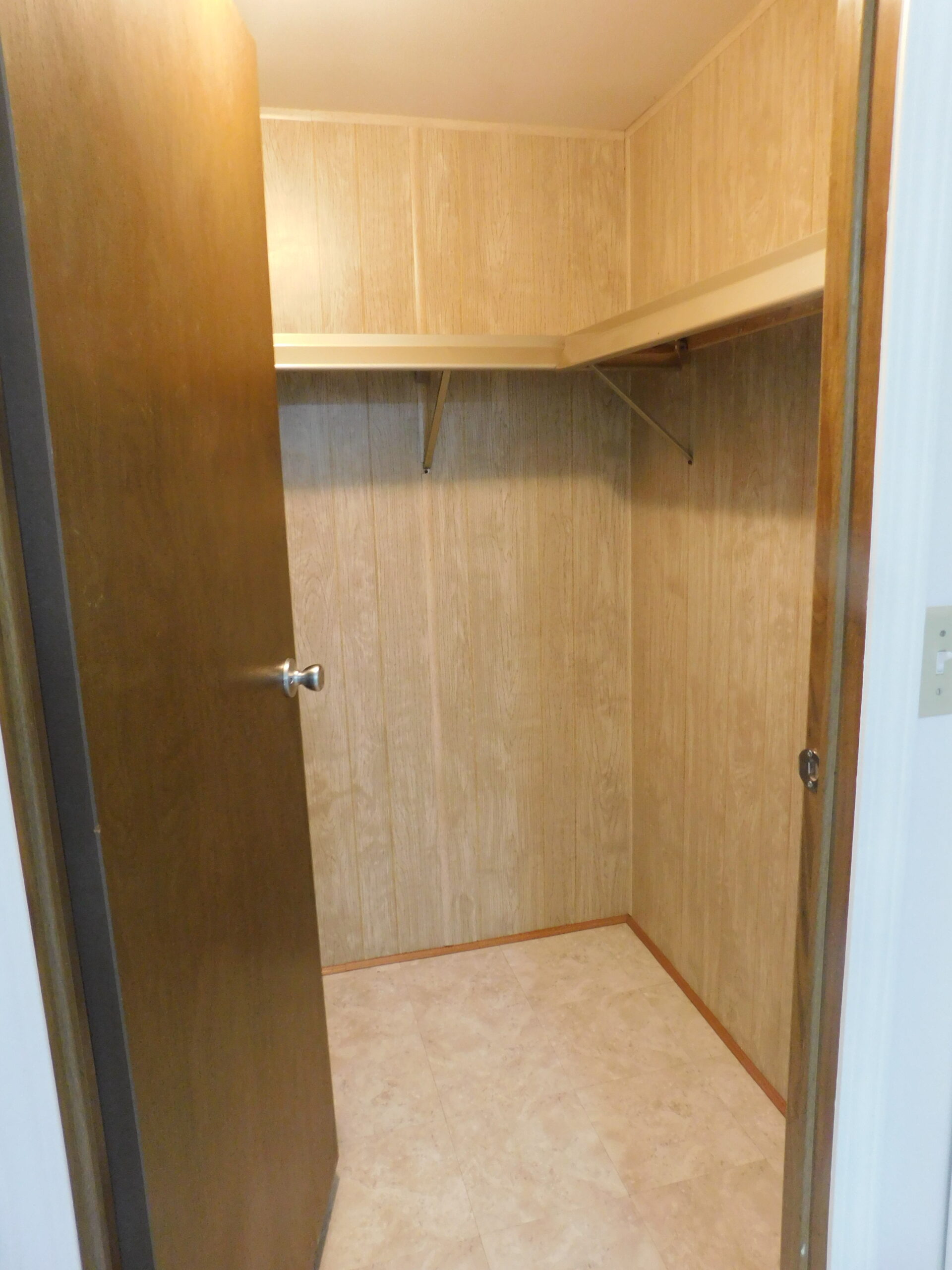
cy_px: 635
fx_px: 843
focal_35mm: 23
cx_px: 476
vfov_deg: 73.9
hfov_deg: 58.9
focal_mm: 4
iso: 400
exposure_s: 1/13
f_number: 3
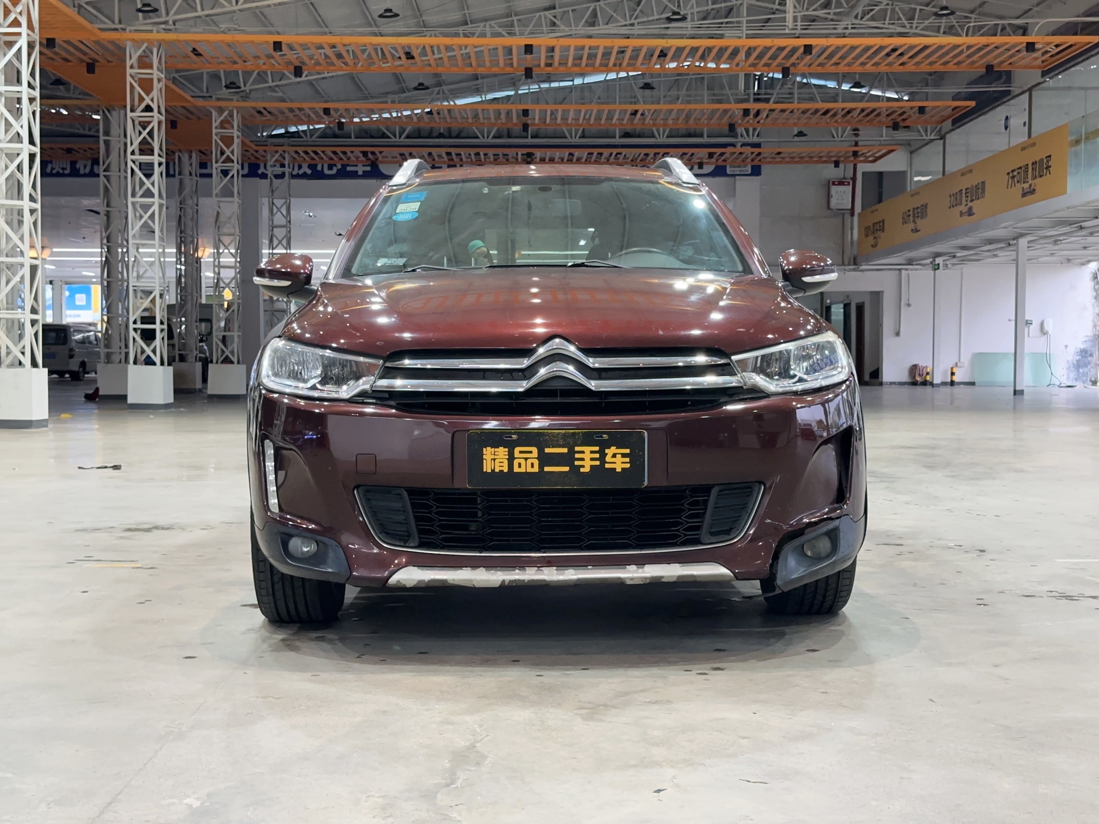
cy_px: 412
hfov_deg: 39.7
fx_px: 1524
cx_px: 550
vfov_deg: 30.3
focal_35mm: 48
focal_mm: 6.86
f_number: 1.78
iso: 160
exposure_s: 1/50
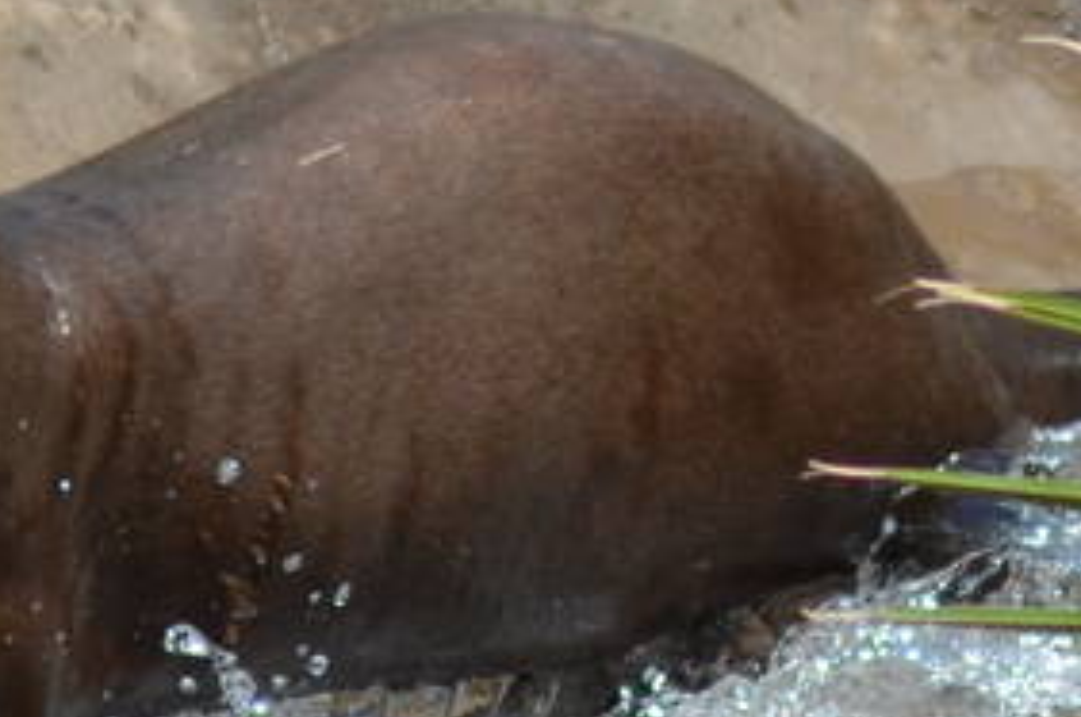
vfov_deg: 1.0
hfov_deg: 1.5
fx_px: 42052
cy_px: 357
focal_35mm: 1403
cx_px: -387
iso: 400
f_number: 5.6
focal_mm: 165
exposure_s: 1/2000
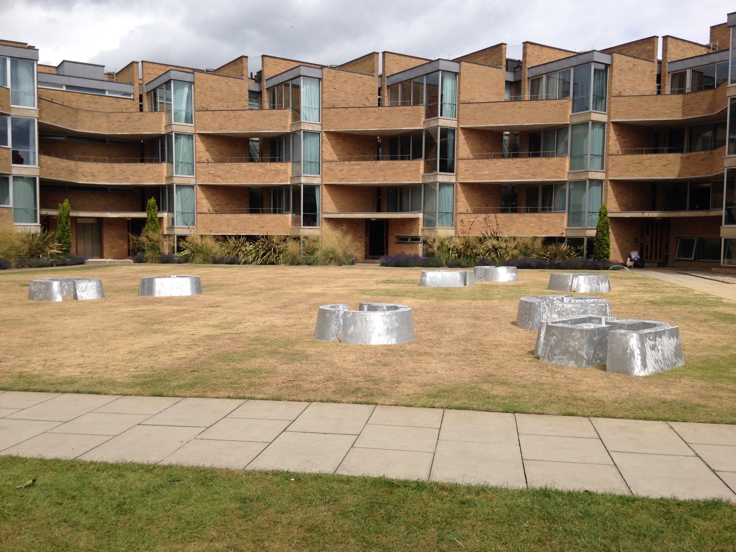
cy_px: 276
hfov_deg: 55.4
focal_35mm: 33
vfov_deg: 42.9
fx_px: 702
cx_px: 368
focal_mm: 4.12
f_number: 2.4
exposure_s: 1/1938
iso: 50
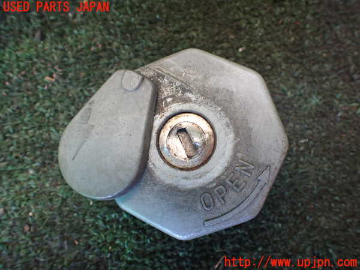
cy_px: 135
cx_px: 180
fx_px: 312
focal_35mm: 30
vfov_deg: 46.8
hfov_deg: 60.0
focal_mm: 5.4
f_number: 2.3
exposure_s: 1/125
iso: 800
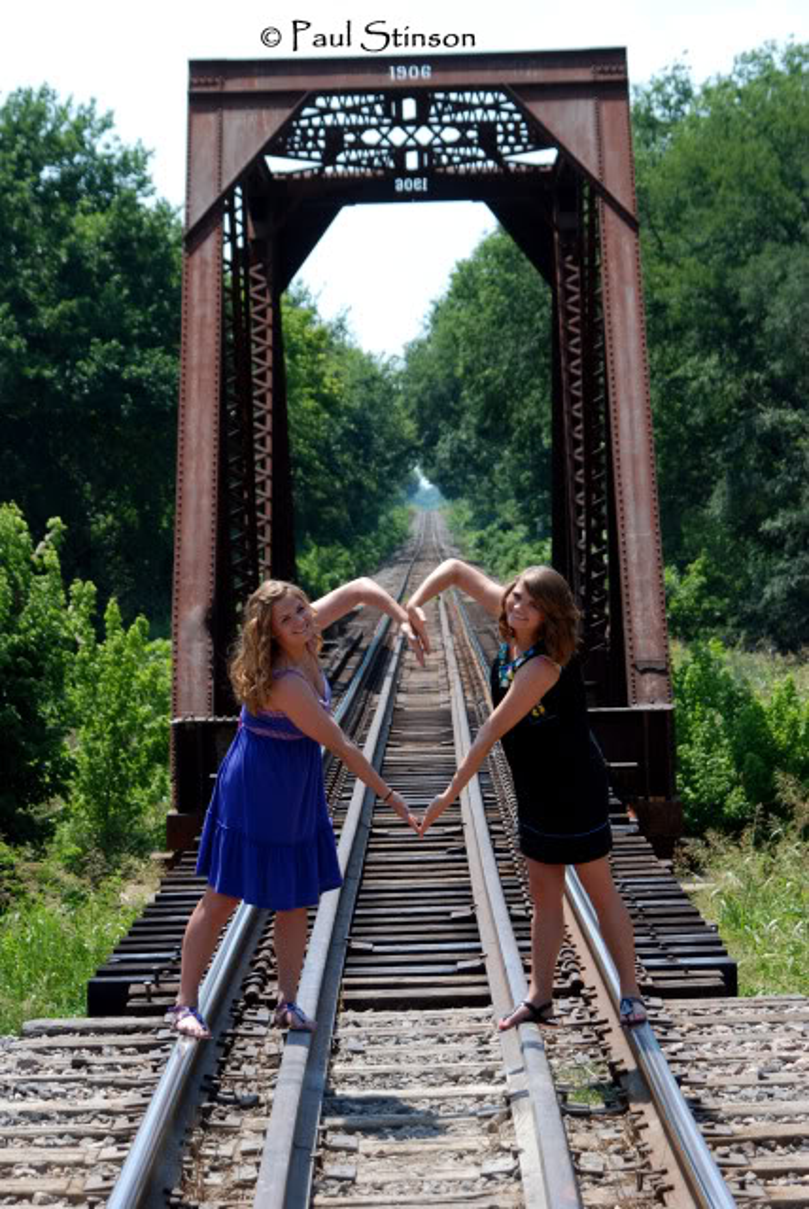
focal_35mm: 117
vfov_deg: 17.5
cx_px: 404
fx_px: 3931
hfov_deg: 11.8
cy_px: 604
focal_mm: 78
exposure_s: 1/160
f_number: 7.1
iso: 100
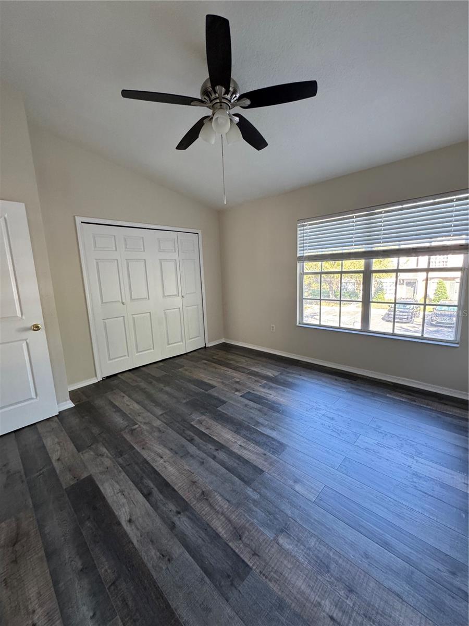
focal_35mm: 14
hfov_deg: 85.7
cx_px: 234
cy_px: 313
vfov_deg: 102.1
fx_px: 253
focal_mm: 2.22
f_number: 2.2
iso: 250
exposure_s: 1/99
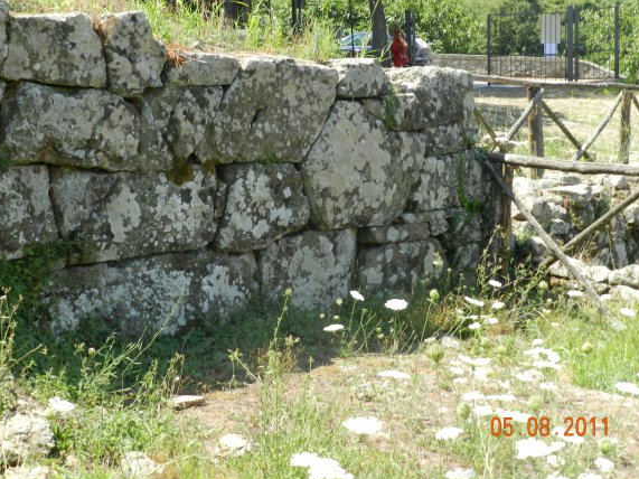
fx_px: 1200
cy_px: 194
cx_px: 266
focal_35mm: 65
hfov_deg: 29.8
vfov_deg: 22.5
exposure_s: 1/320
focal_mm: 9.4
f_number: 4.4
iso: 160
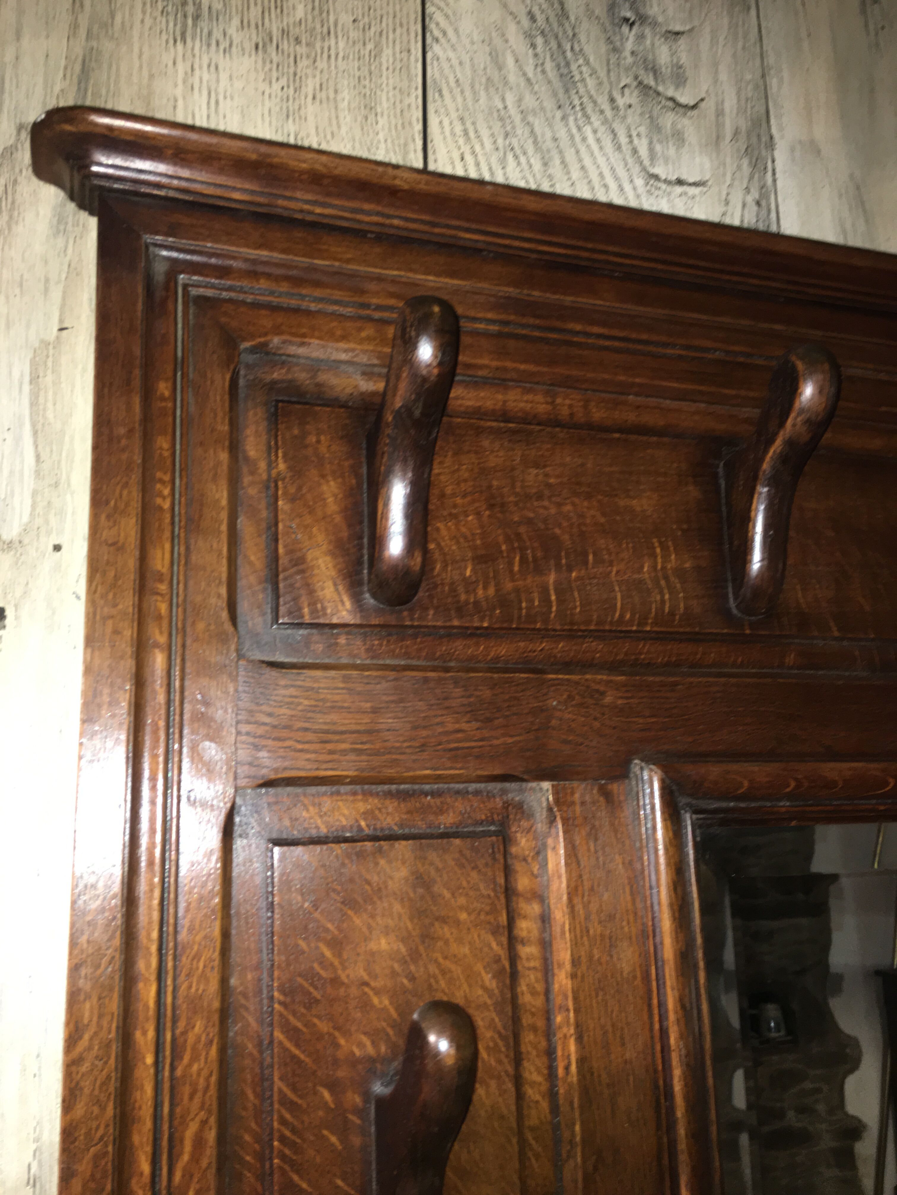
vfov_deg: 61.7
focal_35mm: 29
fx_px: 1002
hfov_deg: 48.2
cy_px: 598
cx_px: 448
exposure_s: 1/17
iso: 64
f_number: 2.2
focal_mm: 4.15
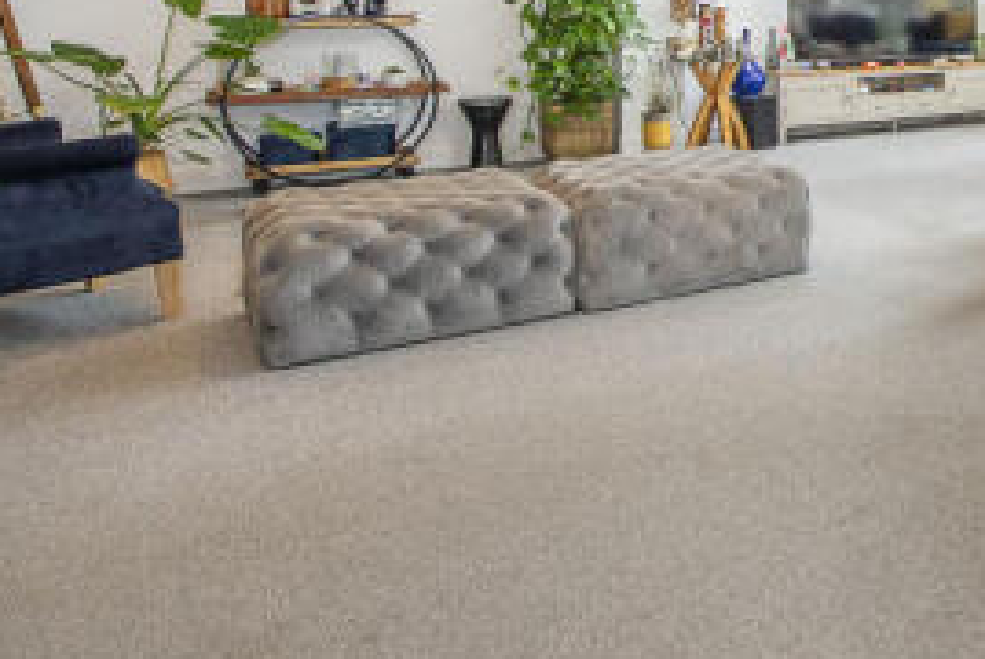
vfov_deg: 36.6
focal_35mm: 34
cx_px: 1164
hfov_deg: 40.4
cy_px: 71
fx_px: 931
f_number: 5.6
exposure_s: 1/80
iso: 400
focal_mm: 14
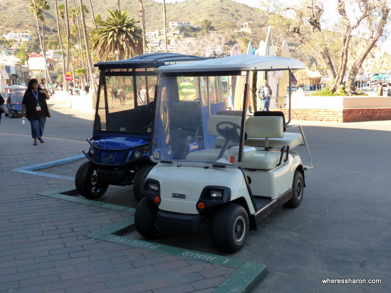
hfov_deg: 44.8
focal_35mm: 42
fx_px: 474
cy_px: 146
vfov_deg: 34.3
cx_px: 196
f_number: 4
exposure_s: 1/200
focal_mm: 7.6
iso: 160
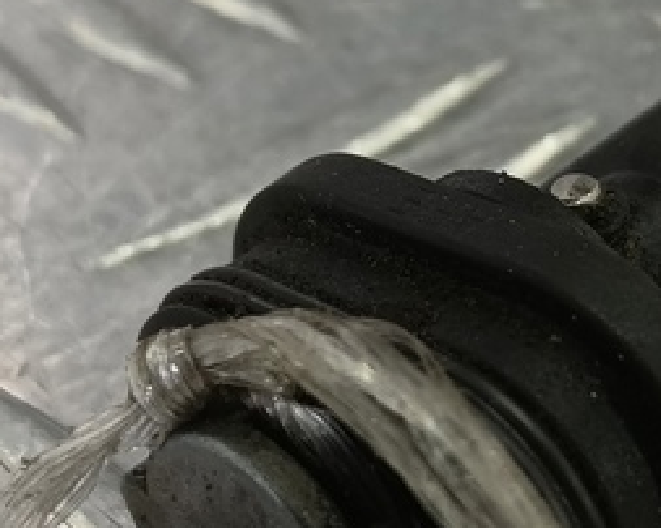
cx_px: 502
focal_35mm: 91
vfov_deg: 16.8
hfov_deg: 20.9
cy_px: 340
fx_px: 1779
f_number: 1.6
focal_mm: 4.11
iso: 111
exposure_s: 1/50
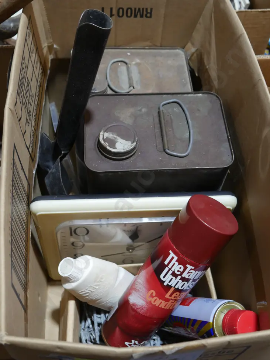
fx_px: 437
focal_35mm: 42
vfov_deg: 44.8
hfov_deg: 34.4
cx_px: 136
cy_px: 189
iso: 320
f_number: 4.4
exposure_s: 1/60
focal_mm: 20
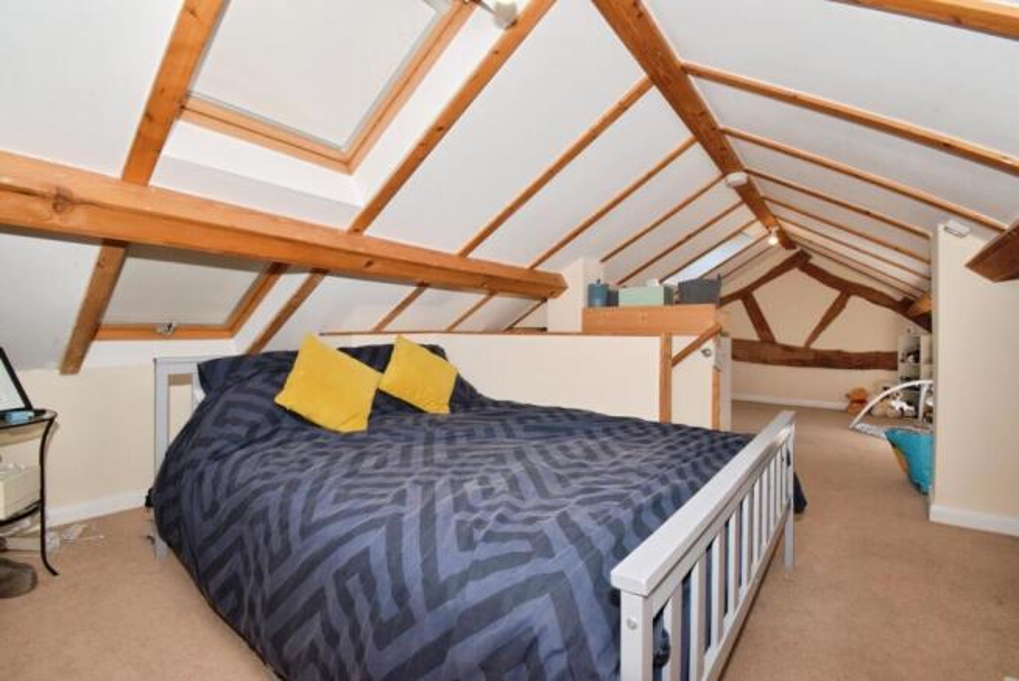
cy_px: 340
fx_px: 425
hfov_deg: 100.4
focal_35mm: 15
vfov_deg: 77.4
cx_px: 510
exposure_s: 1/60
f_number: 18
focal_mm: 10
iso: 1000
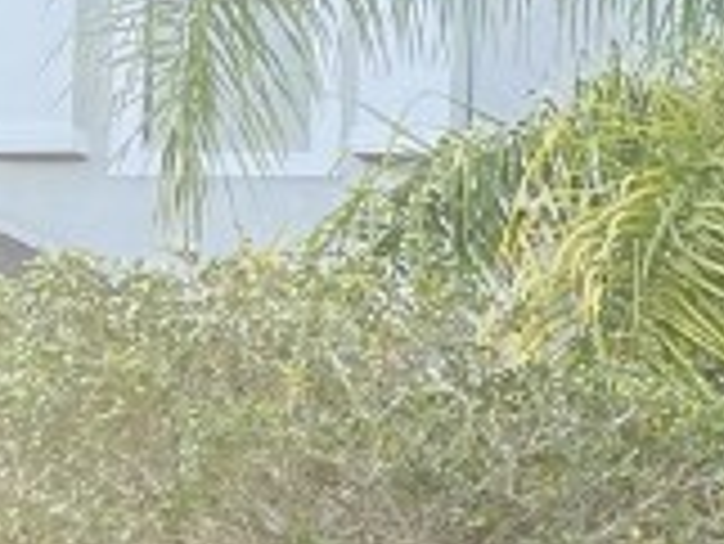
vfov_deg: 8.9
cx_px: 2266
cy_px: 724
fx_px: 3454
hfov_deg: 9.2
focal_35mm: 165
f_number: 1.6
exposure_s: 1/162
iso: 64
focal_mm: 5.1
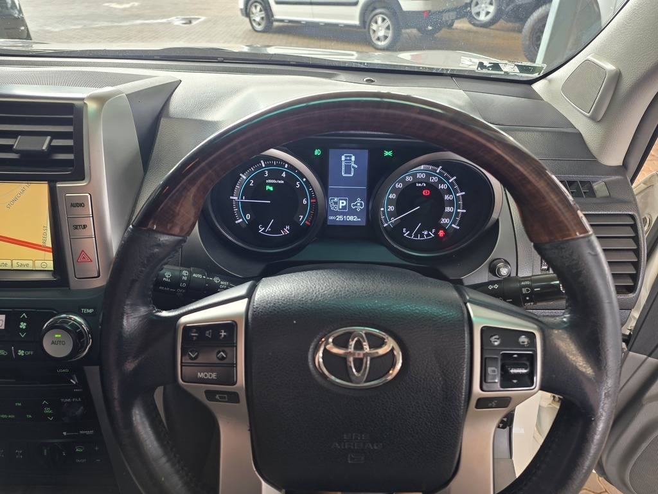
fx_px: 437
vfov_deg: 58.9
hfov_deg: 73.9
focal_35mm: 23
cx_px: 329
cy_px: 247
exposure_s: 1/50
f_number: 1.7
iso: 64
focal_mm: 6.25
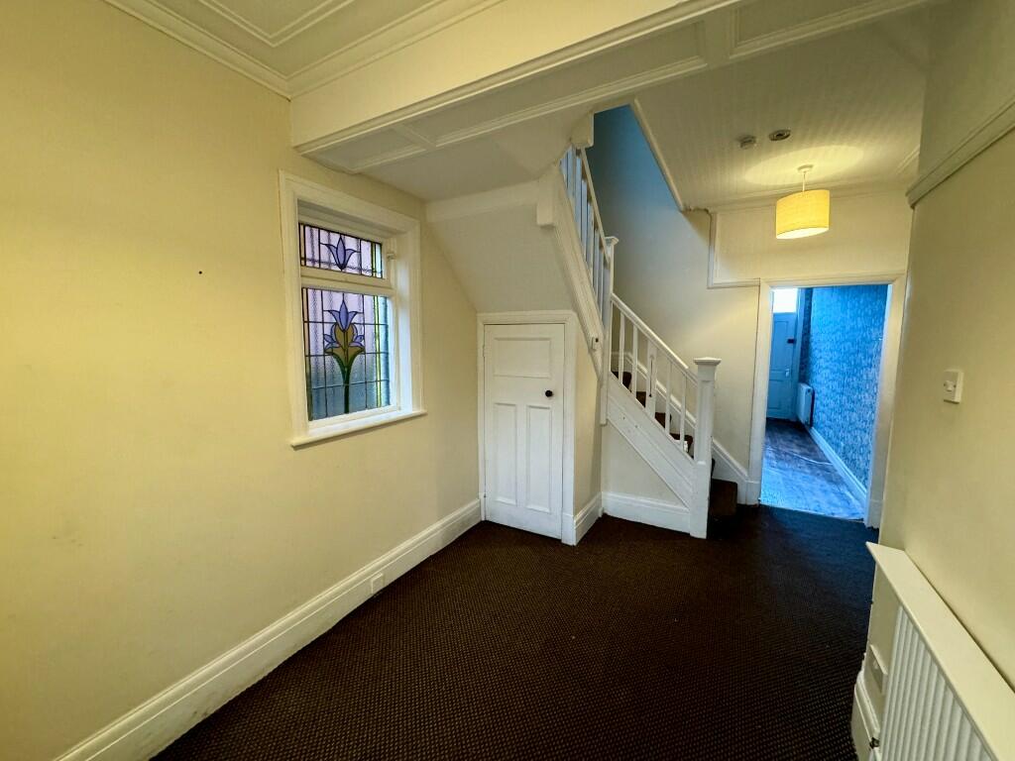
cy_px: 380
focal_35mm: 14
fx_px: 411
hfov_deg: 102.1
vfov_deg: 85.7
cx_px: 508
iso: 400
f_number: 2.2
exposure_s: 1/50
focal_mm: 2.22
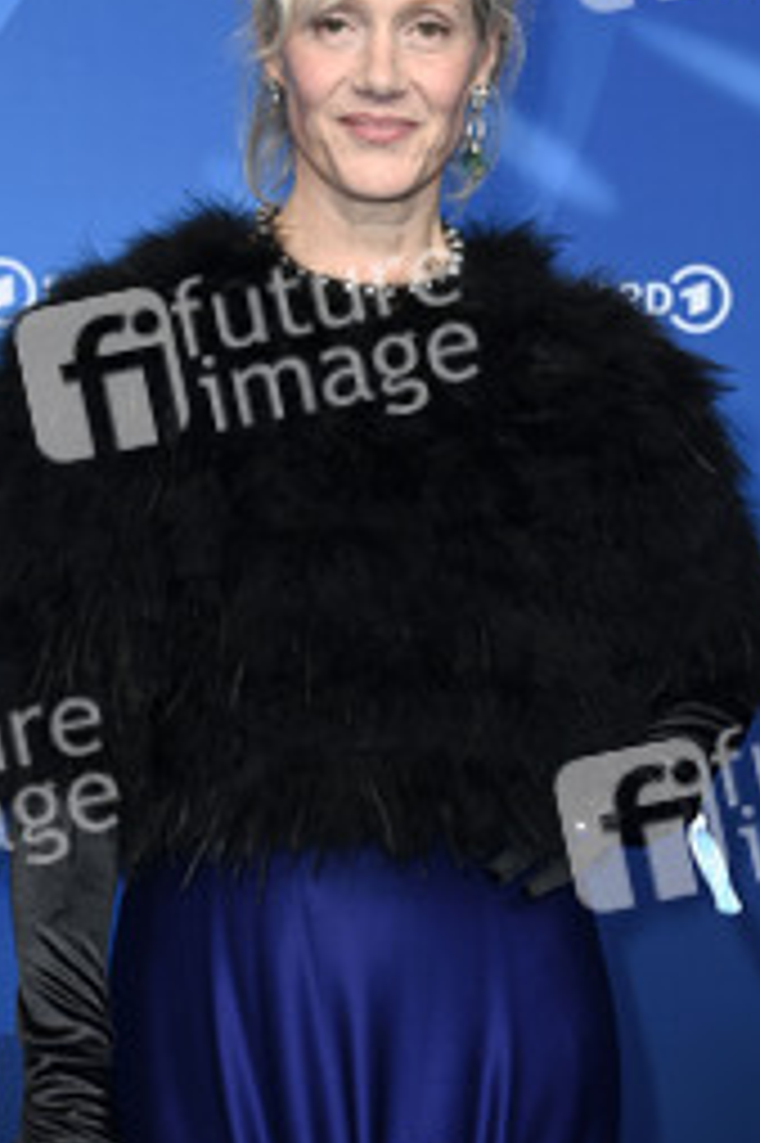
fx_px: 4090
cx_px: 378
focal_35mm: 129
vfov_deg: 15.9
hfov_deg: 10.6
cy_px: 580
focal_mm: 82
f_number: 5.6
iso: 1000
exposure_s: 1/250
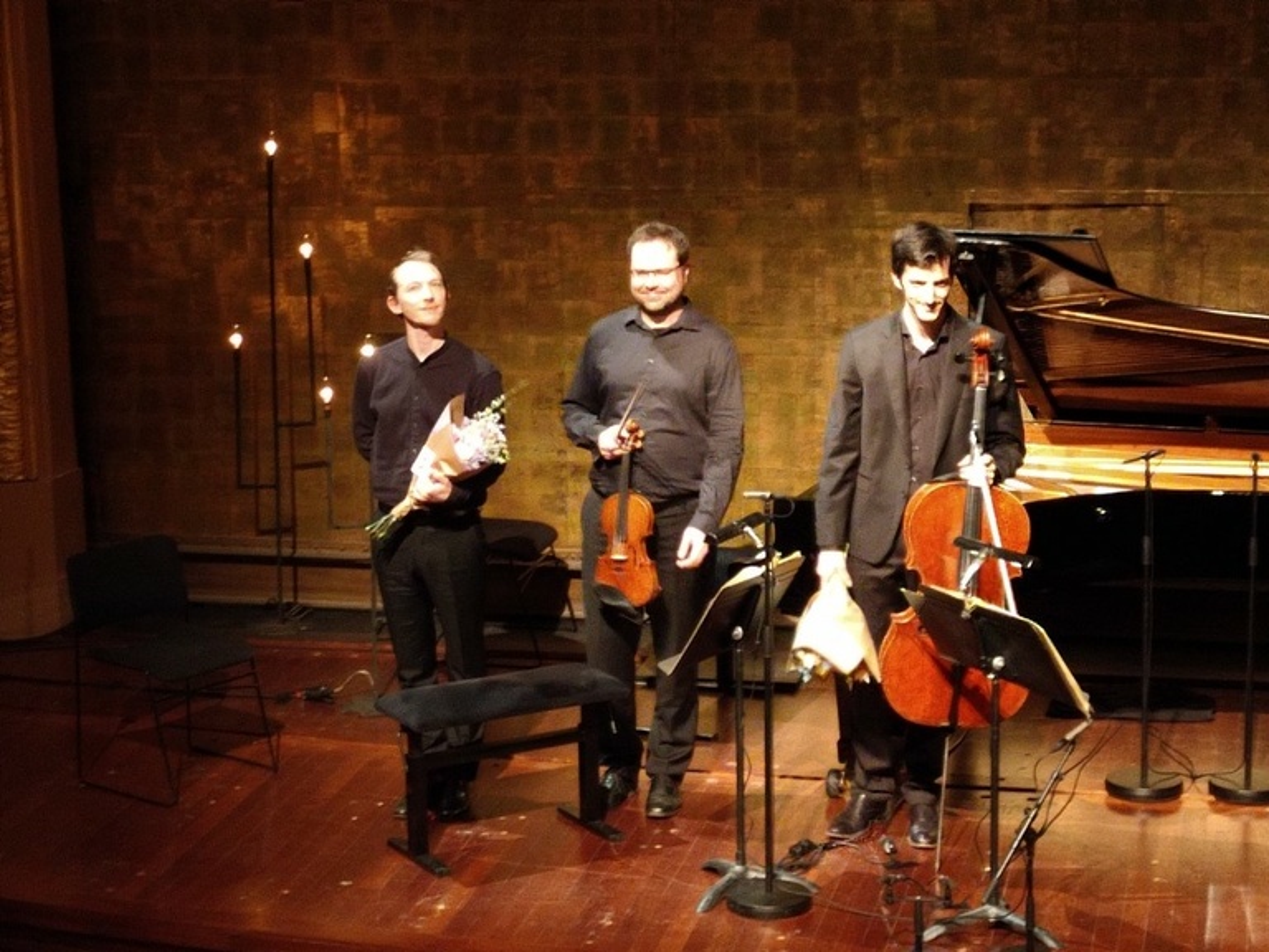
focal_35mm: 82
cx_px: 634
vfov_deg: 18.0
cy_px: 476
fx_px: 3006
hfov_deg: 23.8
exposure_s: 1/14.3
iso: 1515
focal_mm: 4.75
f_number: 1.8
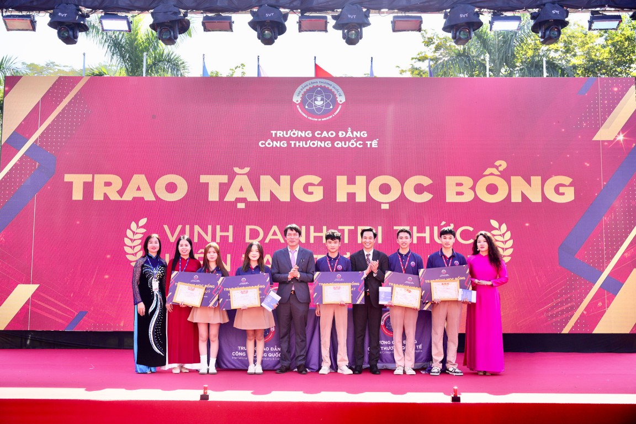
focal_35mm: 42
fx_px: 738
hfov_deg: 46.6
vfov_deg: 32.0
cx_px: 318
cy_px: 212
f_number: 5
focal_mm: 41.8
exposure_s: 1/200
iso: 100
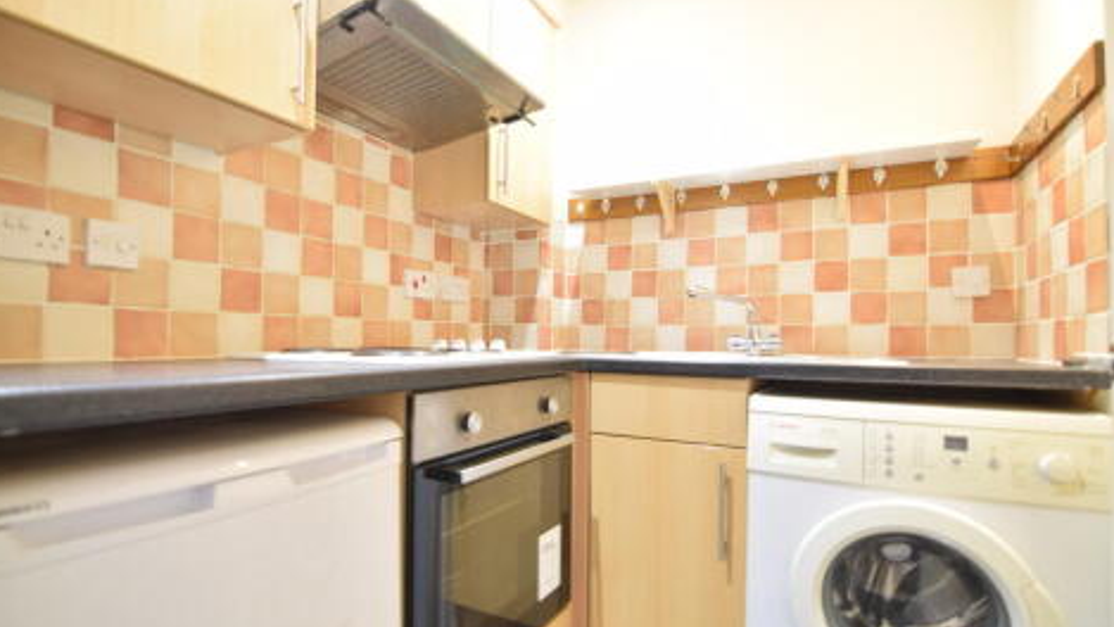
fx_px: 518
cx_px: 551
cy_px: 329
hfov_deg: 94.2
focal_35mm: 18
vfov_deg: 62.3
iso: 100
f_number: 2.8
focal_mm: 11
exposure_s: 1/4
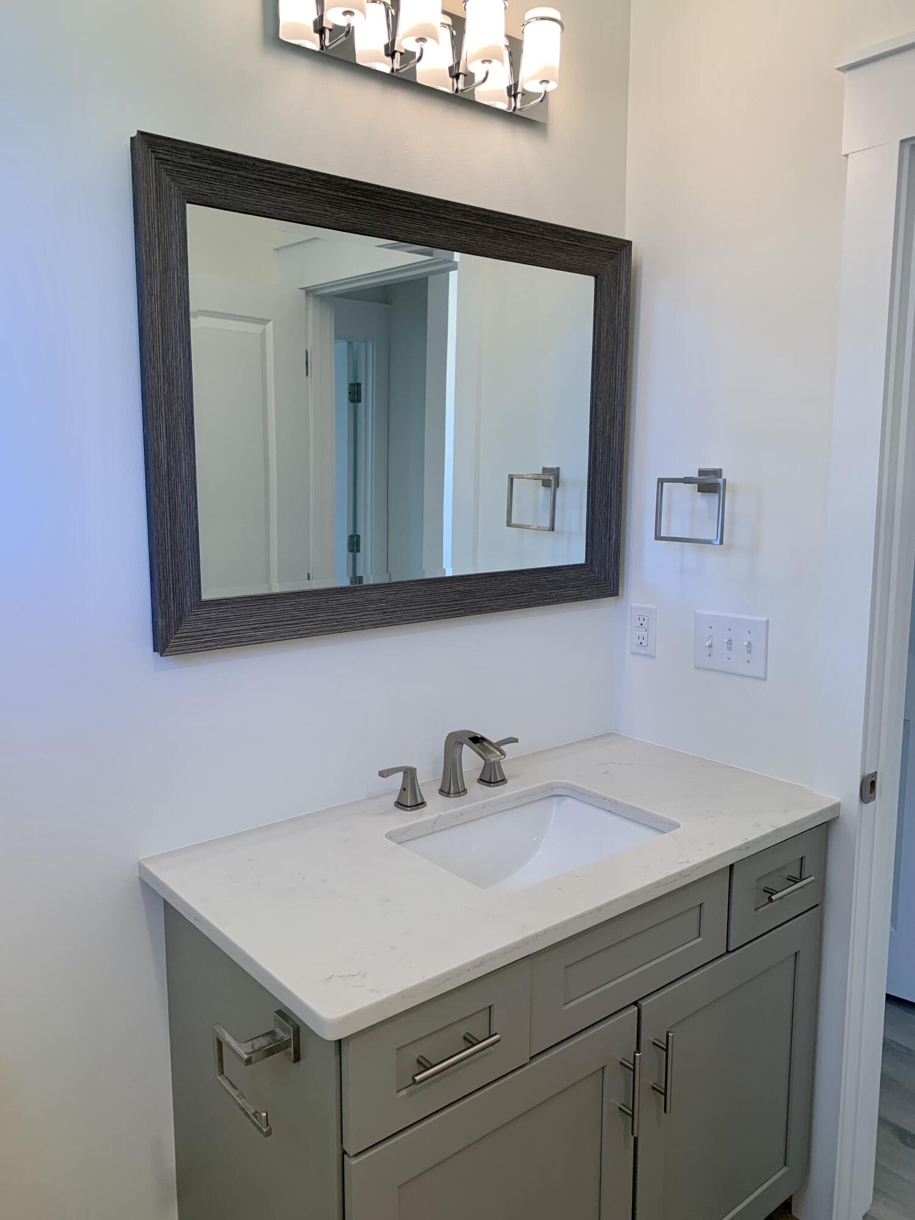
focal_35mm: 26
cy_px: 610
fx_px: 916
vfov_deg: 67.3
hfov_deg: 53.1
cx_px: 458
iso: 80
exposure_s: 1/120
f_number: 1.8
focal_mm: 4.25
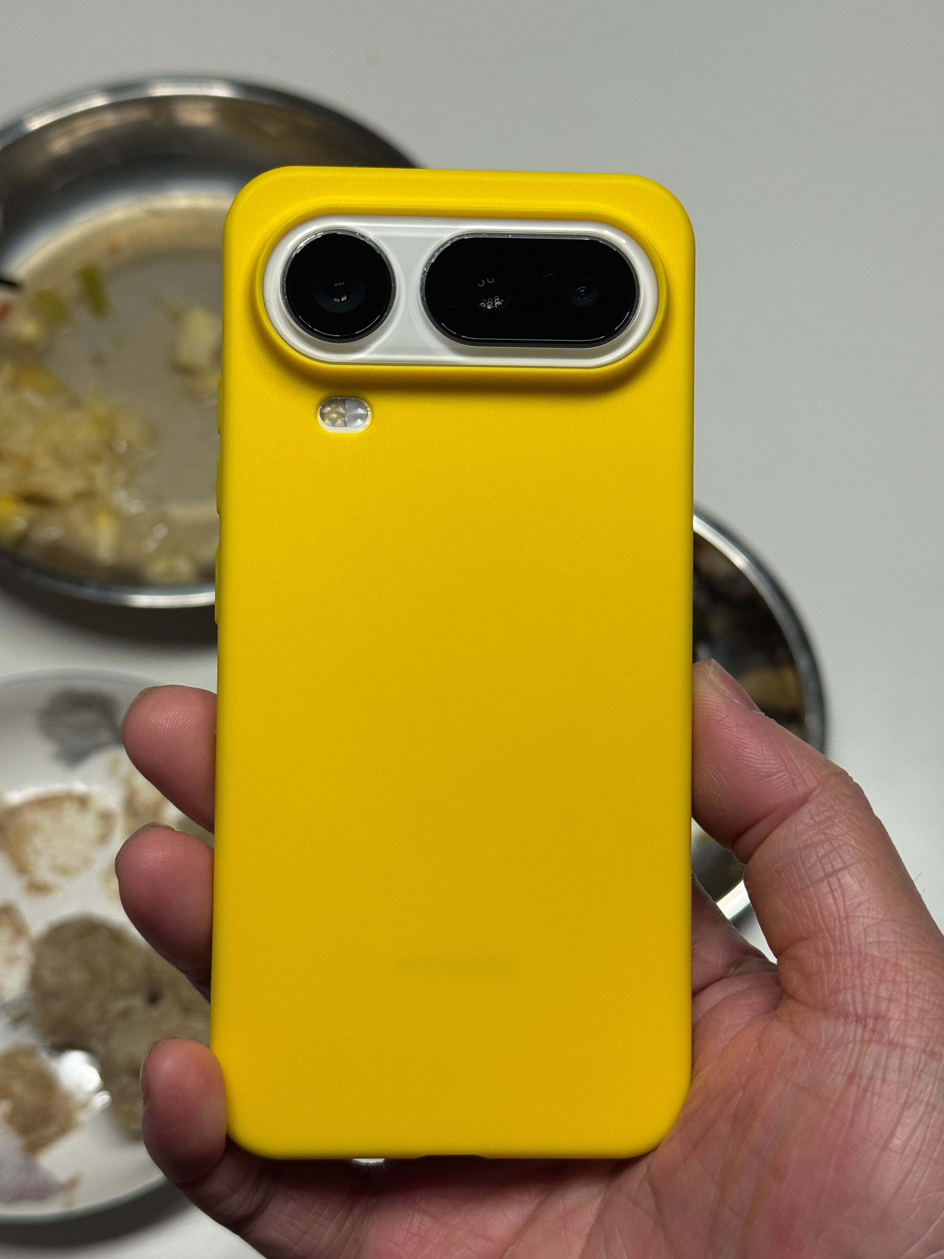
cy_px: 630
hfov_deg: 30.3
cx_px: 472
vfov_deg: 39.7
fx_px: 1745
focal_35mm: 48
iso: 100
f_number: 1.78
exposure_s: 1/90
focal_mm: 6.76
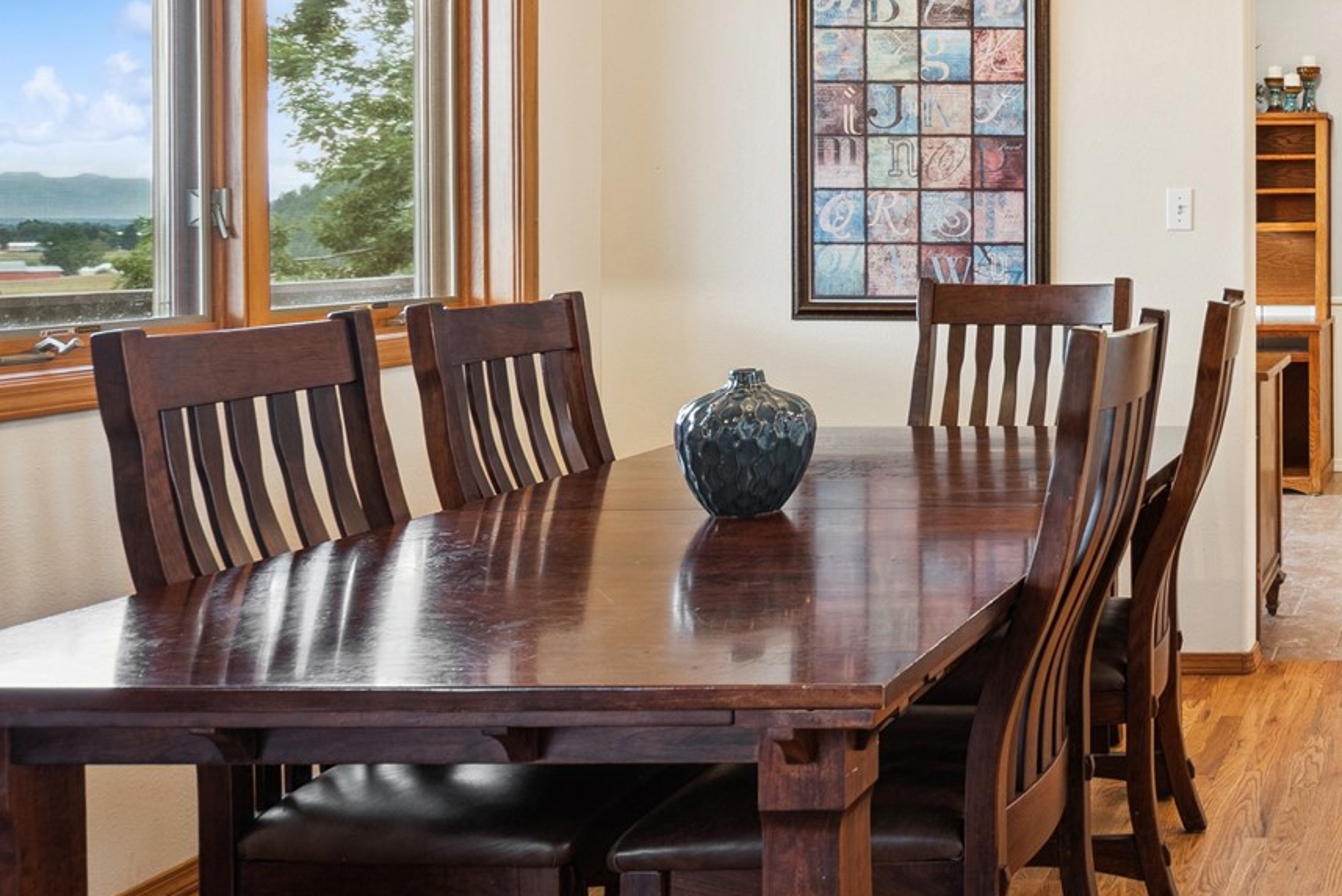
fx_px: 1417
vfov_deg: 34.2
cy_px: 208
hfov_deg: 39.2
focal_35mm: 38
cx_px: 1550
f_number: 6.3
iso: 100
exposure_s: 1/8
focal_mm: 10
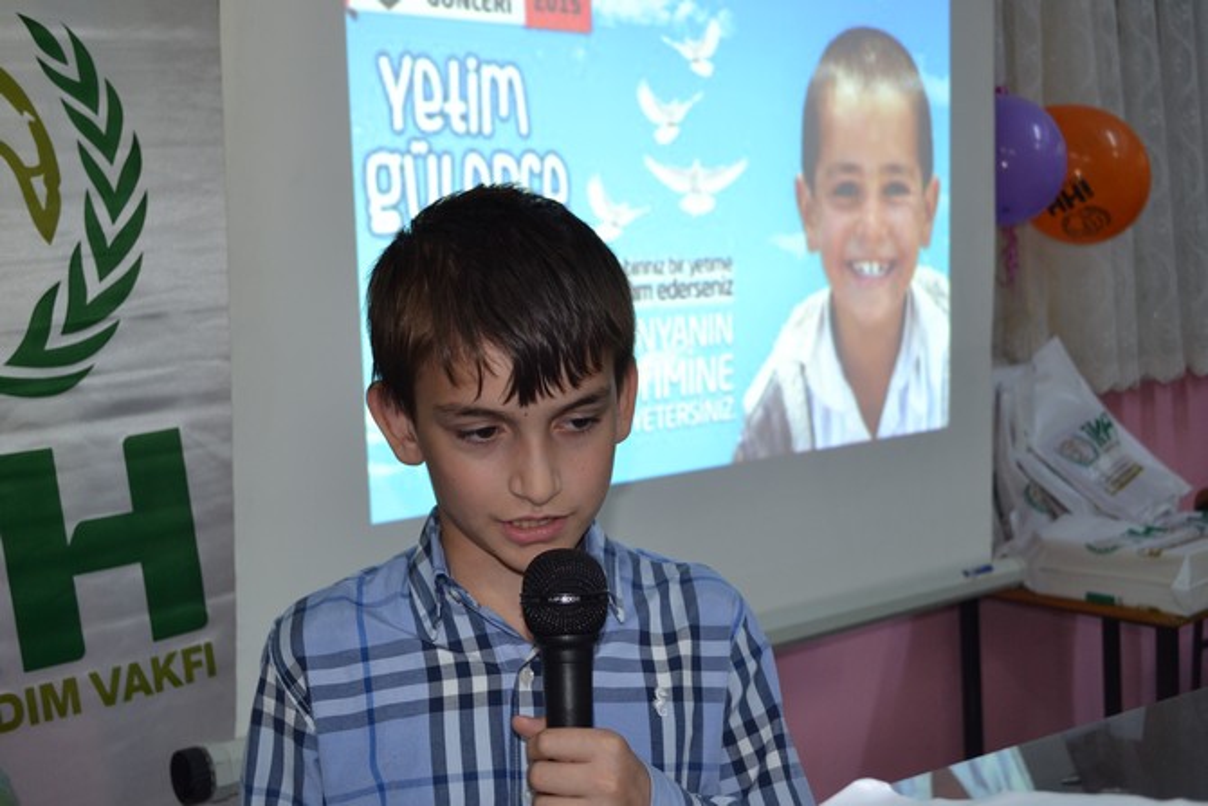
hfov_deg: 49.5
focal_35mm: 39
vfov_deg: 34.2
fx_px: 1309
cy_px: 403
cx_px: 604
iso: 640
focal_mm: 26
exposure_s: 1/60
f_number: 4.2
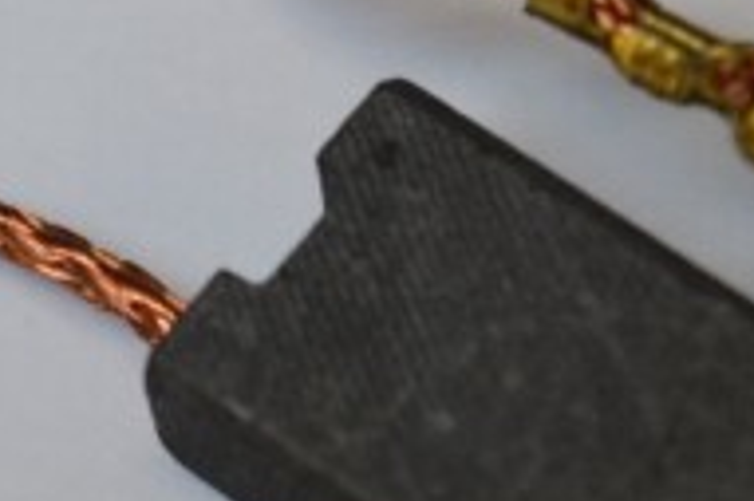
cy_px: 108
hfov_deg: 6.6
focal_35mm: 311
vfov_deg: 4.4
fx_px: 6506
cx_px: -71
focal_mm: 55
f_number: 5.6
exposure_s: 1/125
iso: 400
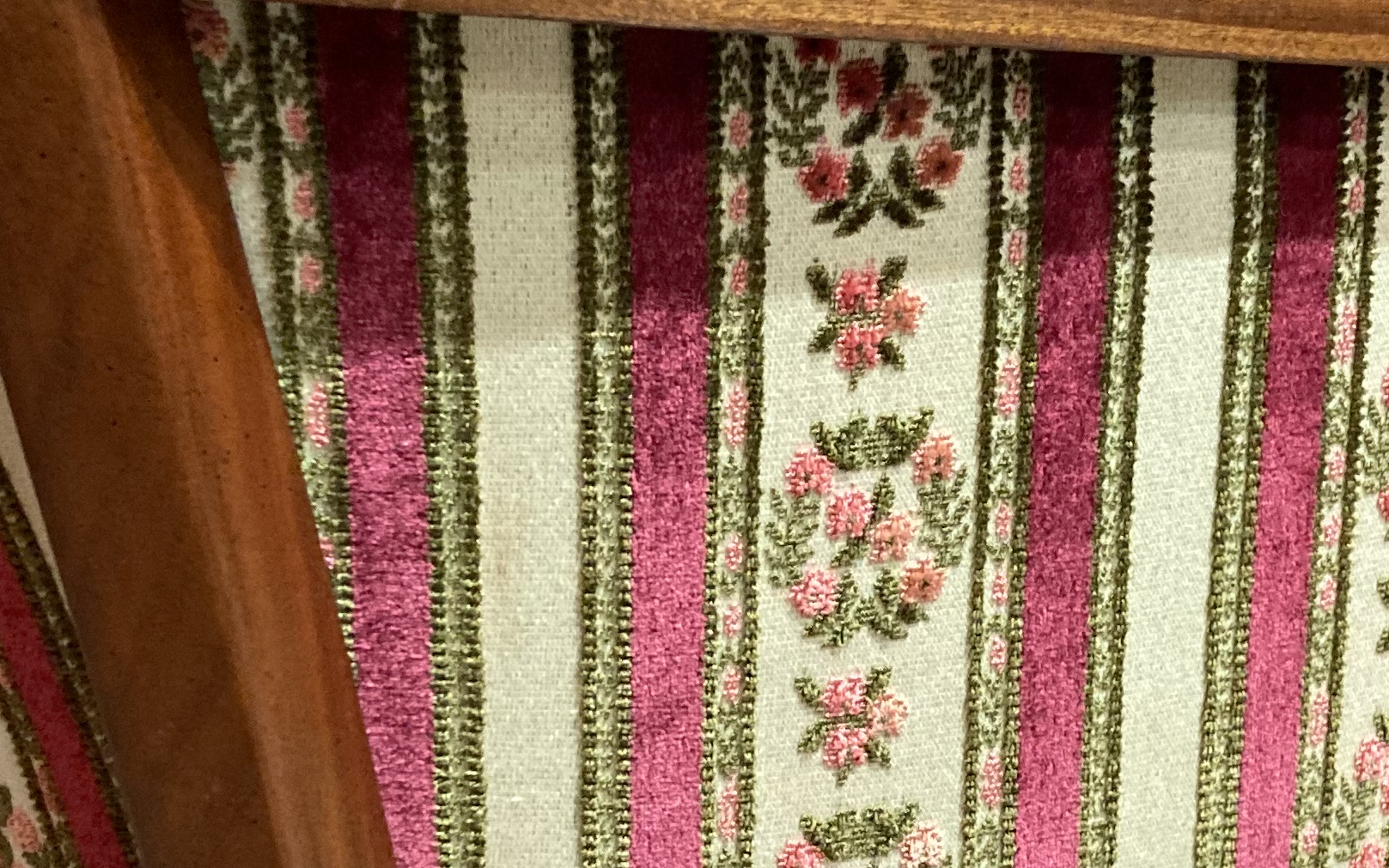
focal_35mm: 74
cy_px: 673
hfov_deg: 27.8
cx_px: 684
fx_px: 2802
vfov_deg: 17.5
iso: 400
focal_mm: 3.99
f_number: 1.8
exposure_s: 1/25
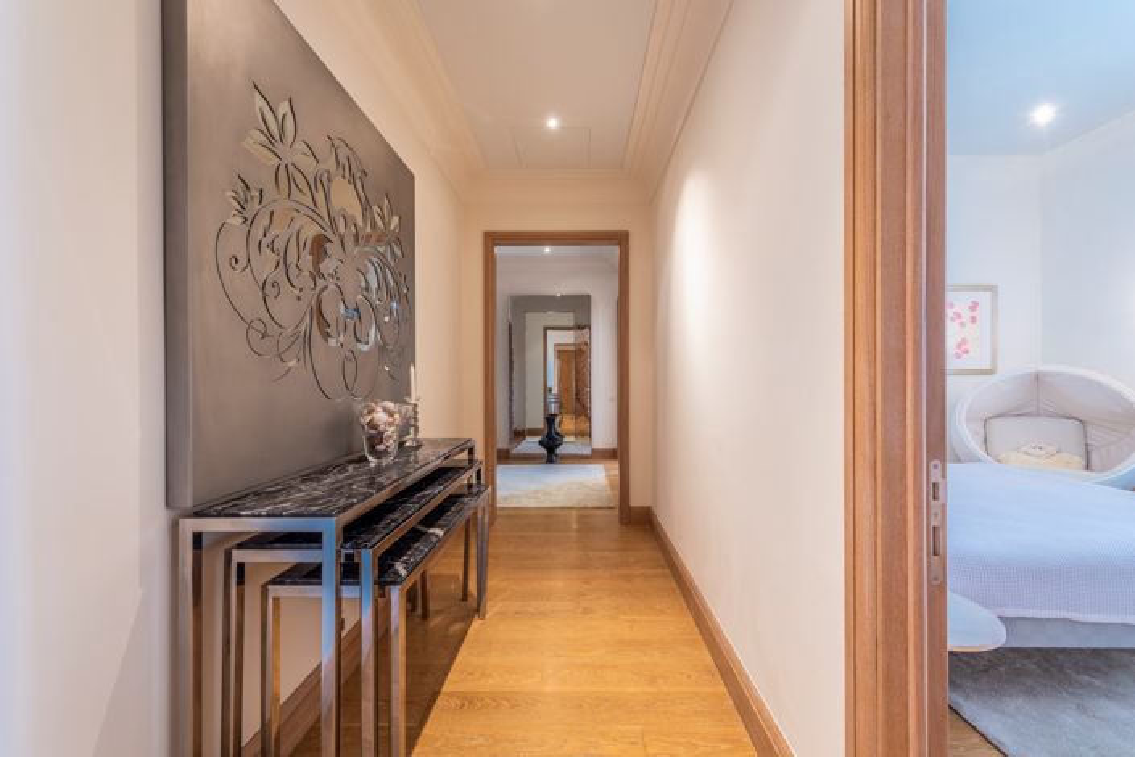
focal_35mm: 14
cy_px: 378
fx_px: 441
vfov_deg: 81.2
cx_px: 568
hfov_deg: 104.3
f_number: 5.6
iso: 100
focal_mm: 14
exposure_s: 1/5
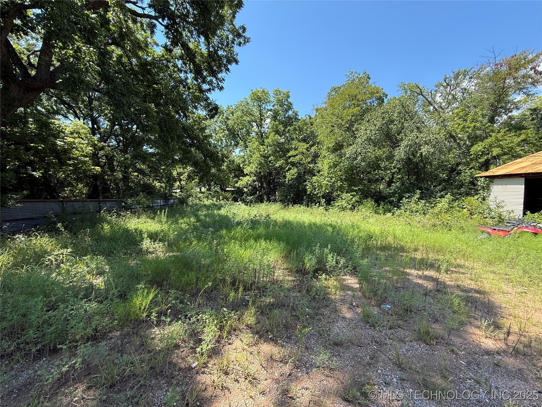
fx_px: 219
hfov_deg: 102.1
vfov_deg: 85.7
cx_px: 271
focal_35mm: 14
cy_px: 204
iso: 64
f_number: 2.2
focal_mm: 2.22
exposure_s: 1/596
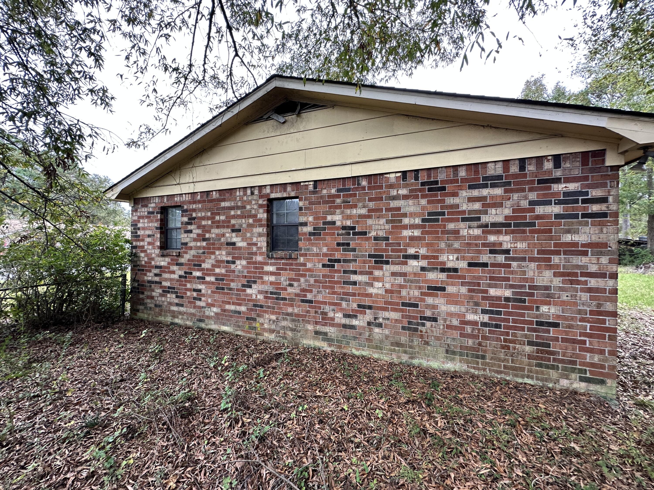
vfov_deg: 85.7
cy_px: 245
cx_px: 327
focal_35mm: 14
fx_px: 265
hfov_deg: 102.1
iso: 80
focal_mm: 2.22
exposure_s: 1/99
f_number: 2.2
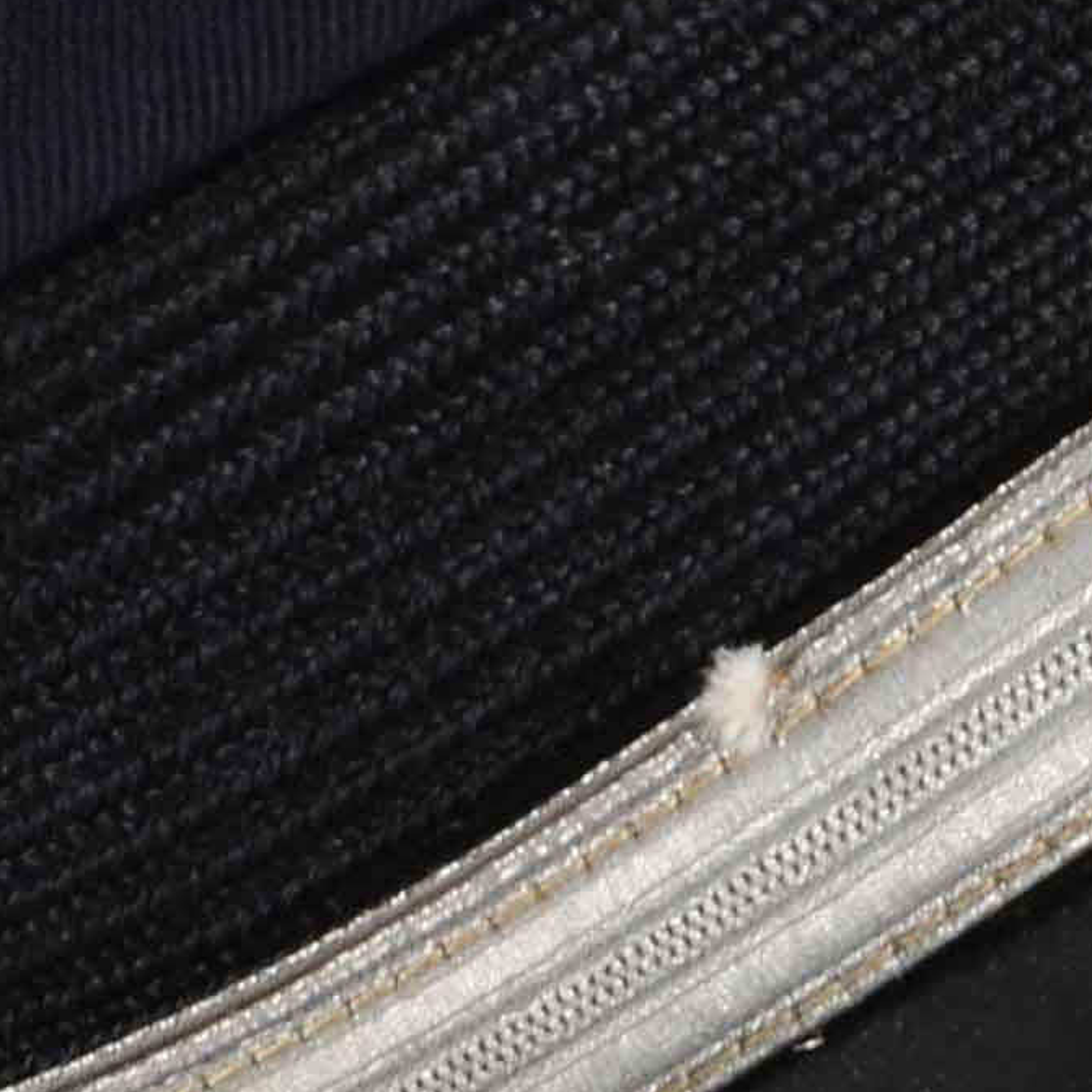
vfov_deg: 2.3
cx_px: 671
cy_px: 266
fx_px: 26732
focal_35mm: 749
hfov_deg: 2.3
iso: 200
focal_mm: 80
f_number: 9
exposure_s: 1/160
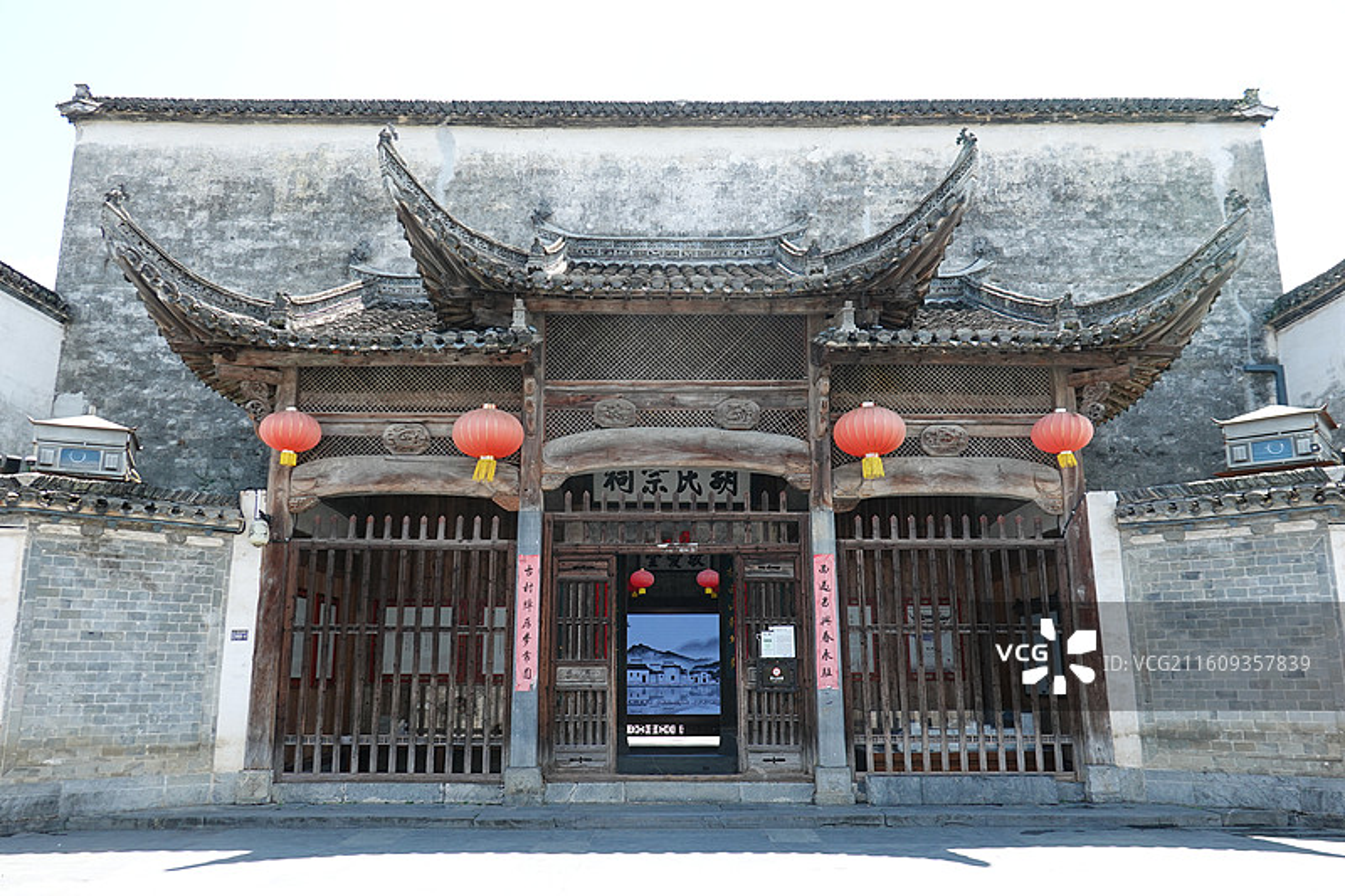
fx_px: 1008
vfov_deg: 47.9
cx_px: 672
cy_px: 448
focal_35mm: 27
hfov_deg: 67.4
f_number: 4.5
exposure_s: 1/200
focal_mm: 10.17
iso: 125
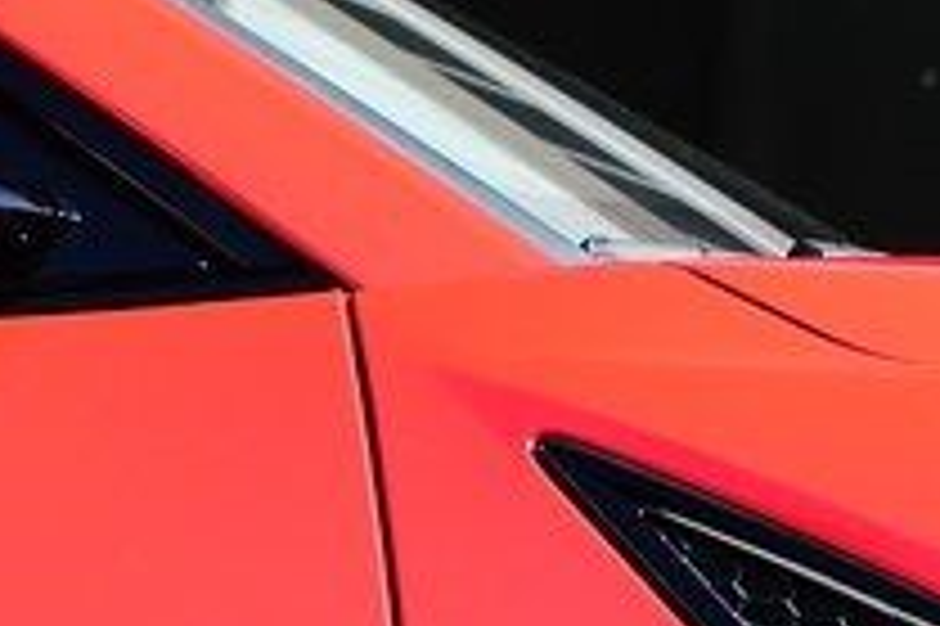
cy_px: 1227
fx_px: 9314
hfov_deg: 5.7
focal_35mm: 357
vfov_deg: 3.8
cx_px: 1450
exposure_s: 1/500
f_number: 4.8
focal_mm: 62
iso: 250
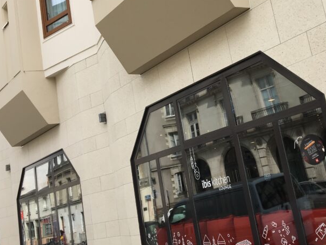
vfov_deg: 29.4
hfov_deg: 38.5
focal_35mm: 49
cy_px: 70
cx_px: 212
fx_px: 462
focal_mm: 4.15
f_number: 2.2
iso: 25
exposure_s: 1/569
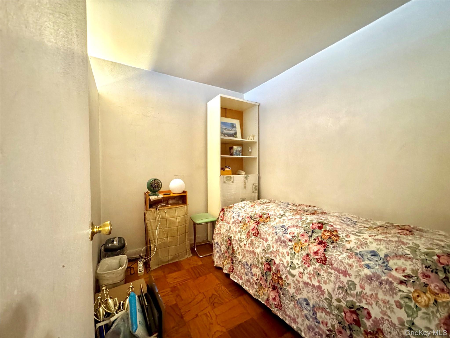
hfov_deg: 102.1
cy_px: 169
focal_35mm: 14
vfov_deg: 85.7
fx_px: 182
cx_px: 225
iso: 1000
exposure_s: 1/40
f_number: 2.2
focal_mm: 2.22
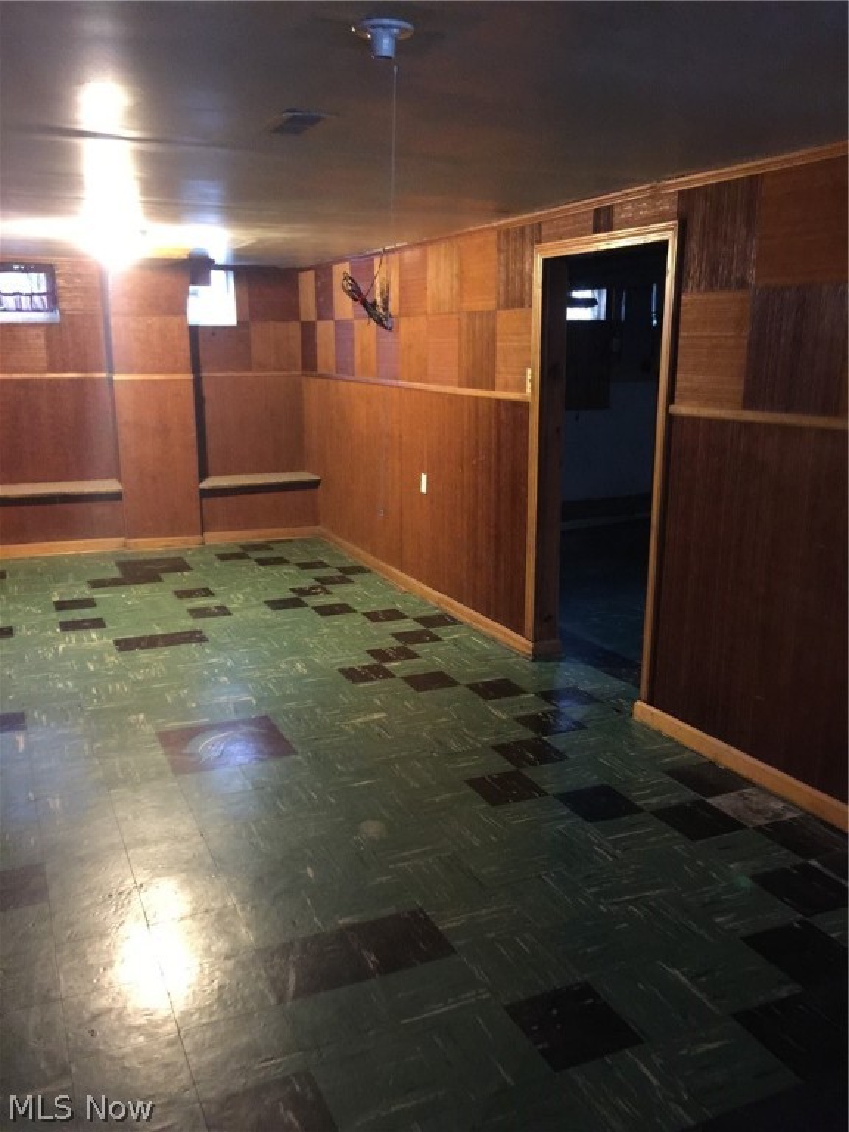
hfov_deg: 48.2
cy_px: 566
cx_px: 424
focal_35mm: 29
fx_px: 948
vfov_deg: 61.7
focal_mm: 4.15
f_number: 2.2
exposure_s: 1/4
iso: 100
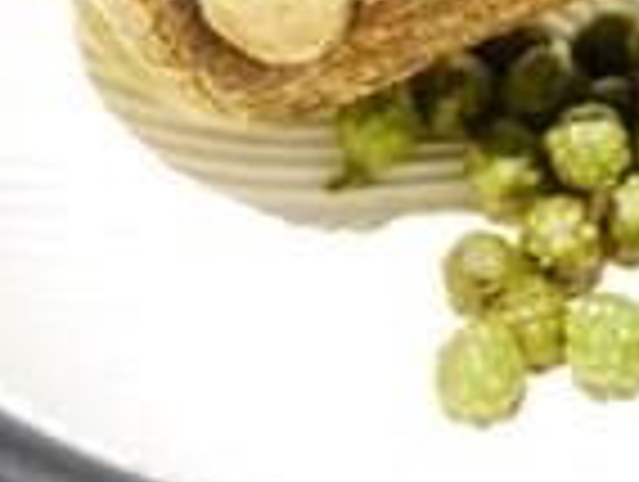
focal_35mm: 178
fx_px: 3291
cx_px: 810
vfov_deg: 8.2
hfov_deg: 10.9
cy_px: -203
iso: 3200
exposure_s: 1/60
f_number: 4.3
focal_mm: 19
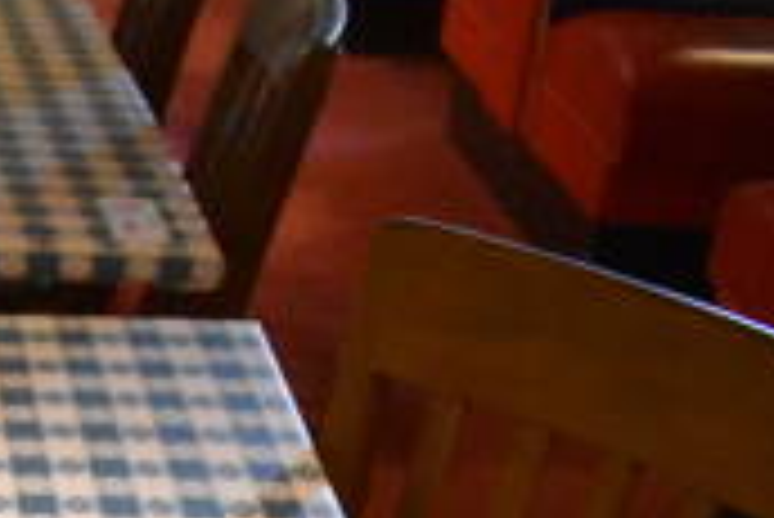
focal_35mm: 96
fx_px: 2066
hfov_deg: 19.3
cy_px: 901
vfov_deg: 13.1
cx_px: -274
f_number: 3.5
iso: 5600
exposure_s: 1/125
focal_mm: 18
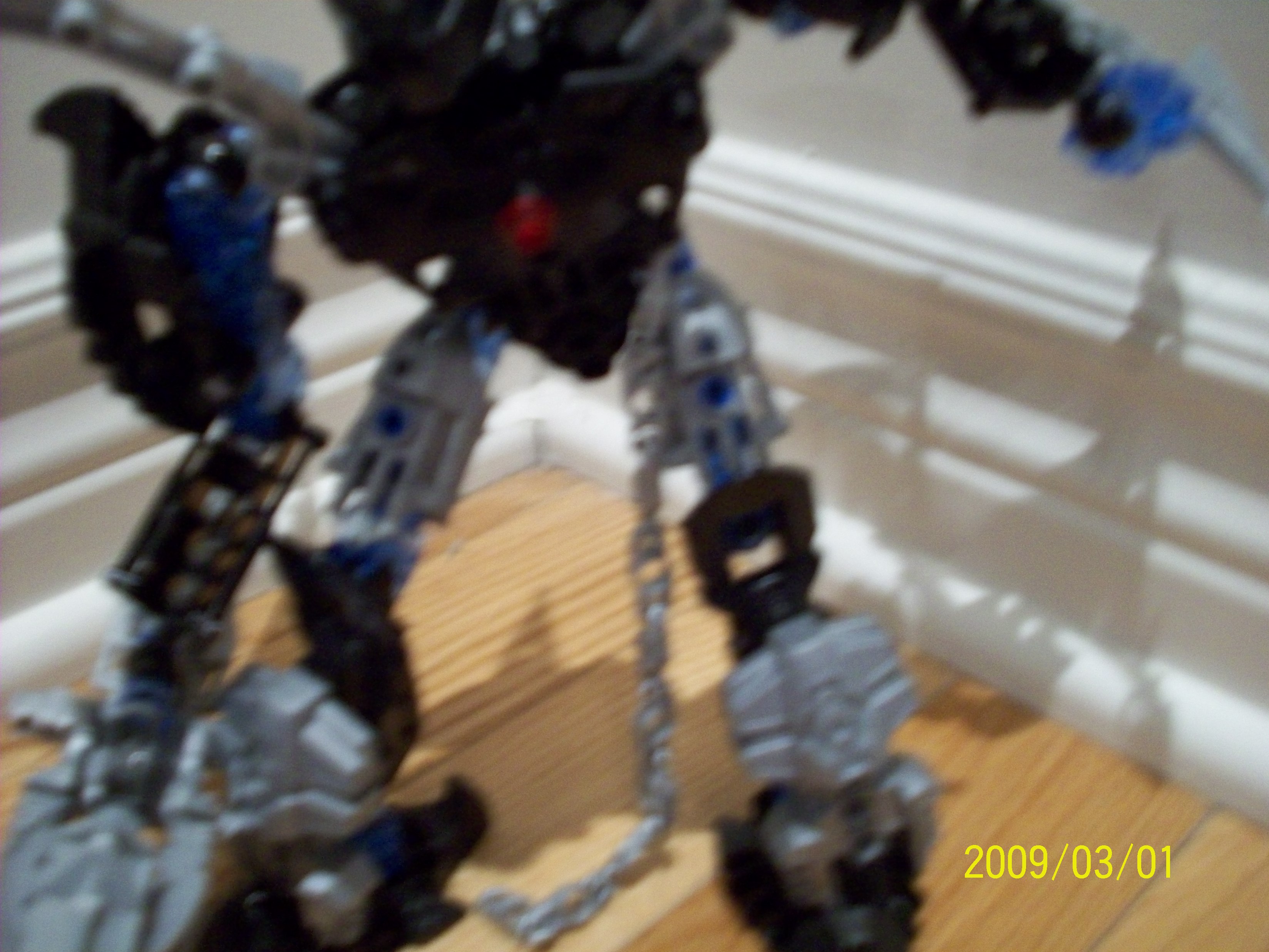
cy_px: 476
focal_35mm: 37
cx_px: 634
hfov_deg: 50.1
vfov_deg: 38.7
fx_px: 1356
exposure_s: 1/8
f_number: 2.8
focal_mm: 6.2
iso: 200
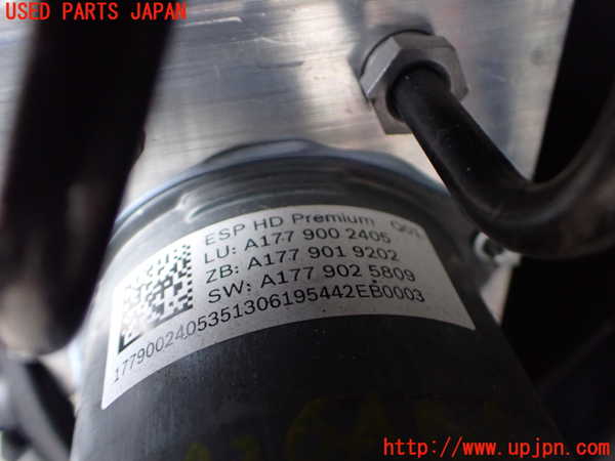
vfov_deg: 46.8
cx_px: 308
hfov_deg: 60.0
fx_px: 533
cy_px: 230
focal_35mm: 30
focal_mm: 5.4
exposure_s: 1/30
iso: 800
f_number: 2.3
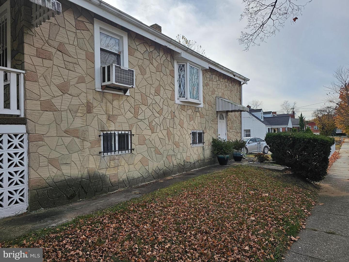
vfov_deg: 58.9
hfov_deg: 73.9
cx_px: 174
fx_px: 232
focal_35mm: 23
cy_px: 131
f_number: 1.7
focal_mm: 6.3
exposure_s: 1/1038
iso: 20
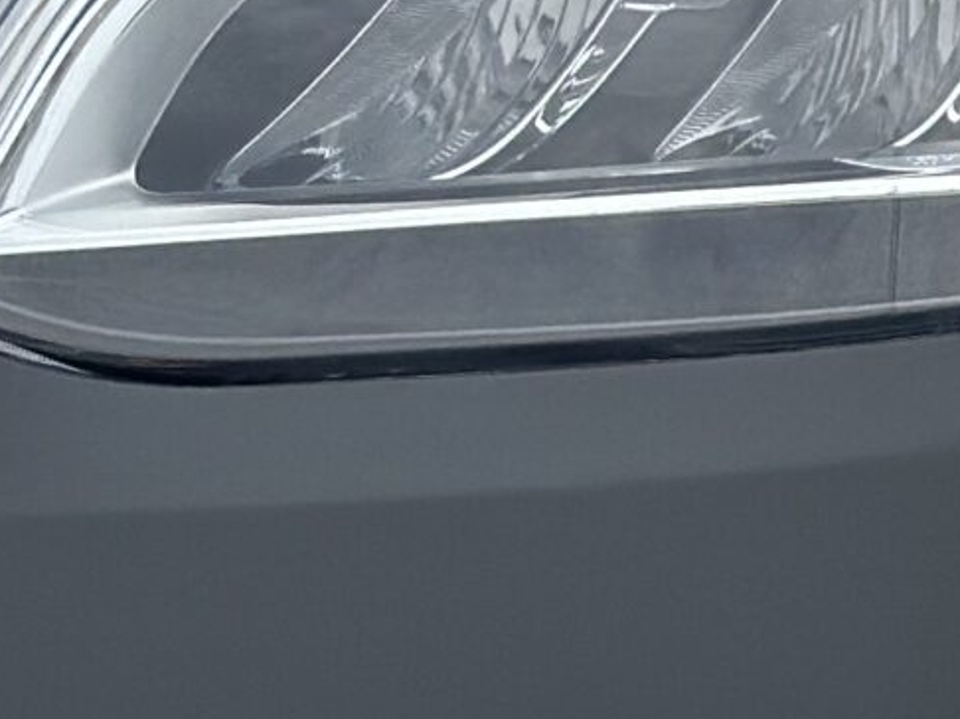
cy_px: 555
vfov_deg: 5.9
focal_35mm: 253
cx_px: 1555
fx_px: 7013
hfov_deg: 7.7
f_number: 1.78
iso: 100
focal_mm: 6.86
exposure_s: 1/2597
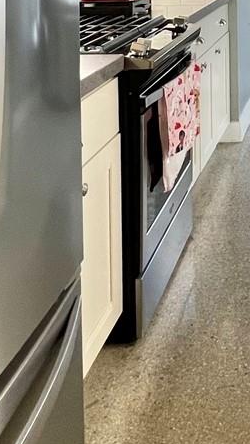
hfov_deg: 20.5
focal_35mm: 51
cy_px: -50
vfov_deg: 34.7
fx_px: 601
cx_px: 362
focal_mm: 1.57
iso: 125
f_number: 1.8
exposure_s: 1/120
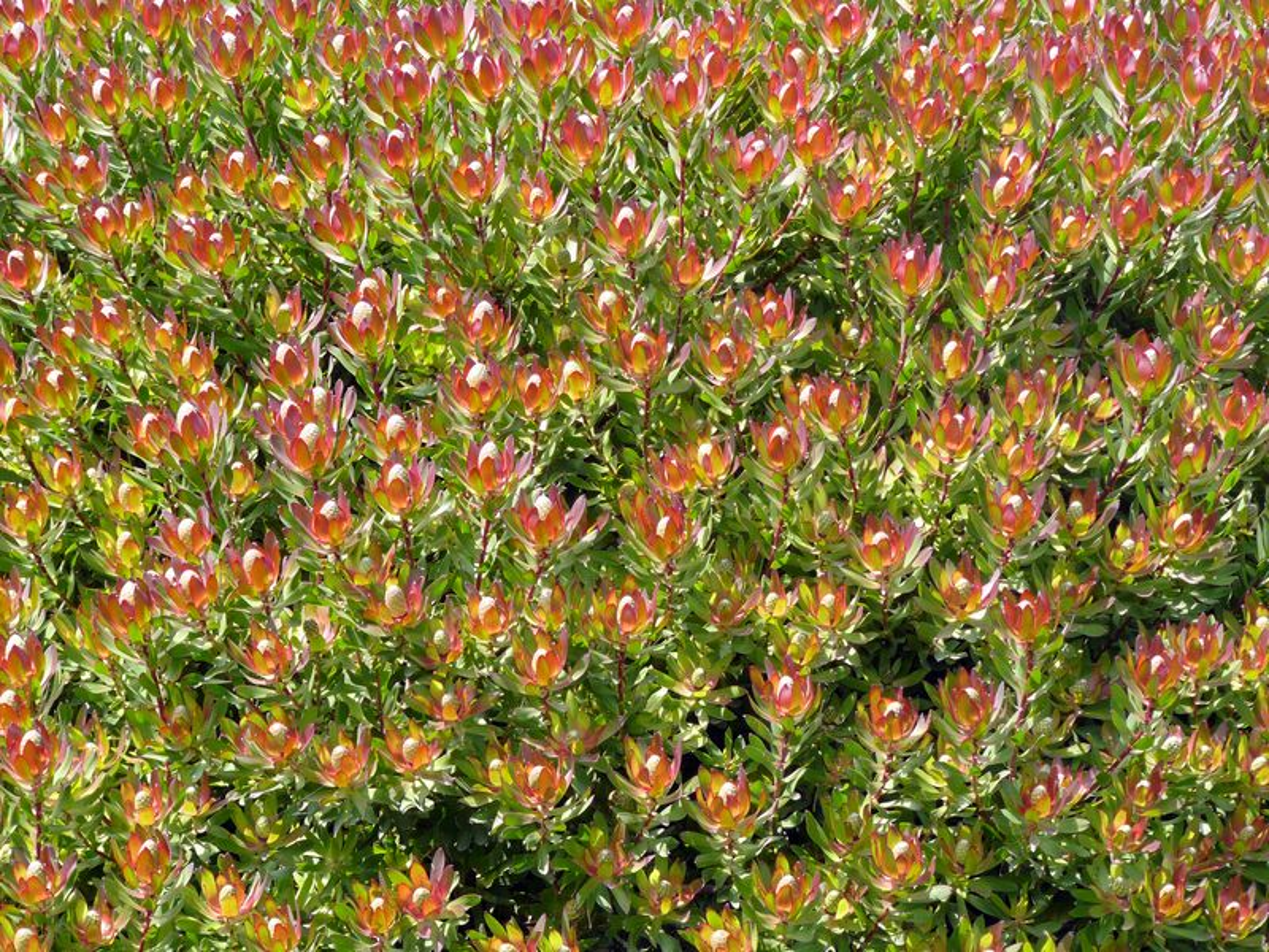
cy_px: 476
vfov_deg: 10.1
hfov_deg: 13.4
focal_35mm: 147
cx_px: 634
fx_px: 5389
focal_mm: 24.6
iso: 100
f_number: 4
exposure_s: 1/160
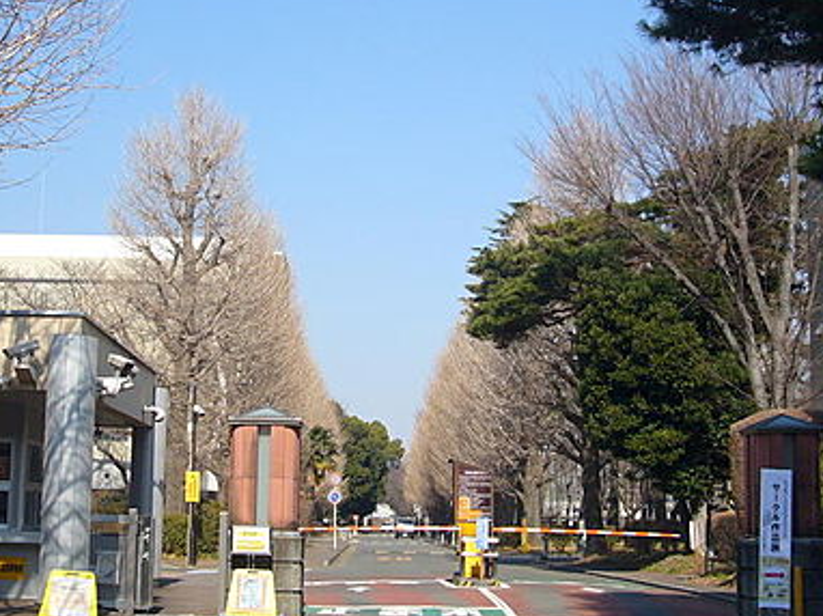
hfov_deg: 31.2
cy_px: 312
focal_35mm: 62
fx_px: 1473
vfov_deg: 23.6
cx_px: 377
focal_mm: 6.1
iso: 80
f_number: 6.3
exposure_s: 1/200
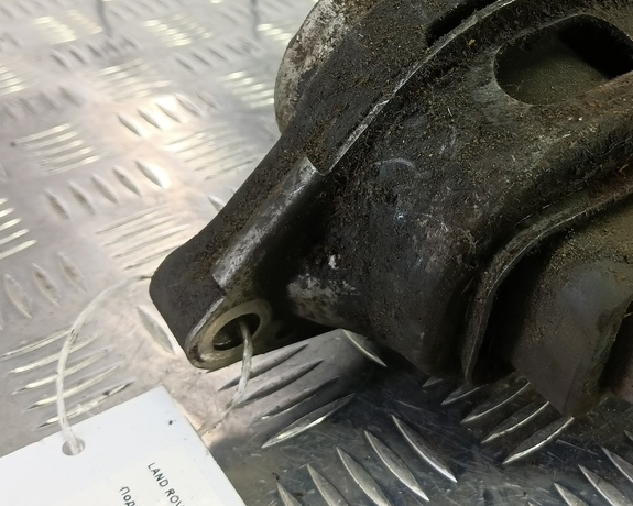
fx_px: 749
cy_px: 178
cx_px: 487
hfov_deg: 44.1
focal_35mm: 40
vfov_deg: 37.0
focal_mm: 4.11
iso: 140
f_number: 1.6
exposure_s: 1/50
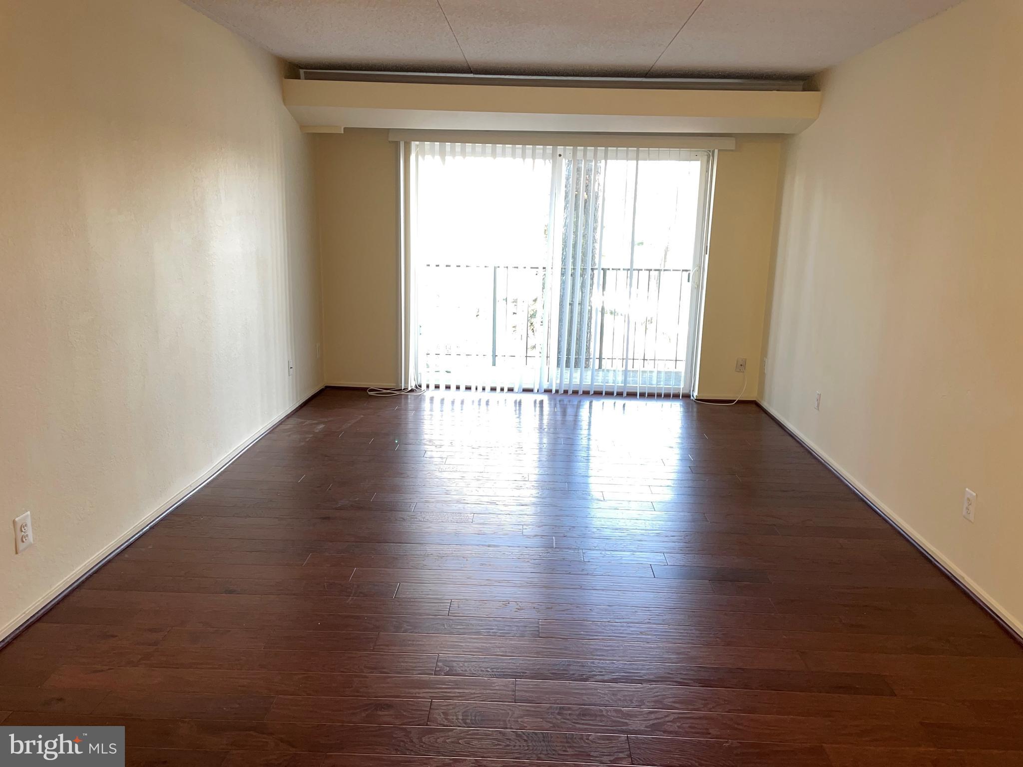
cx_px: 512
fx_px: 768
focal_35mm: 26
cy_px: 384
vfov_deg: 53.1
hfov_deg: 67.3
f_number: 1.6
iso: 64
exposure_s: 1/22
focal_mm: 4.2
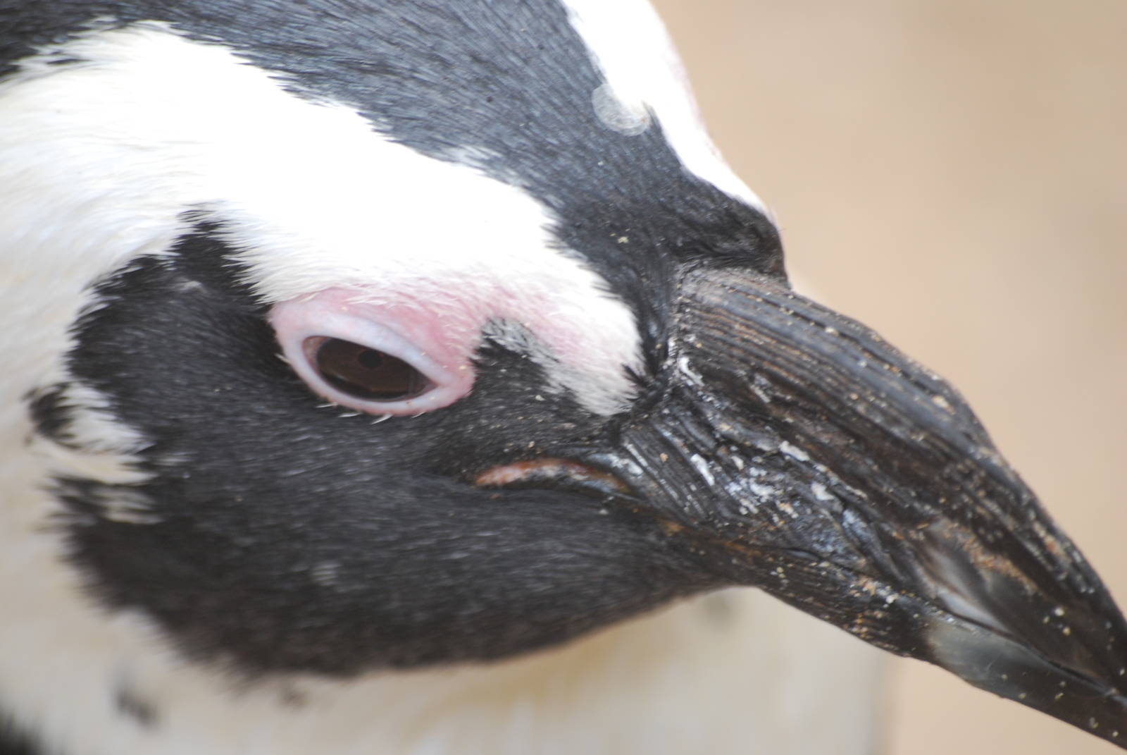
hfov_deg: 4.6
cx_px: 564
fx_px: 14104
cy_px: 378
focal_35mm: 450
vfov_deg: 3.1
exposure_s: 1/125
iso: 360
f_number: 5.6
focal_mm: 300
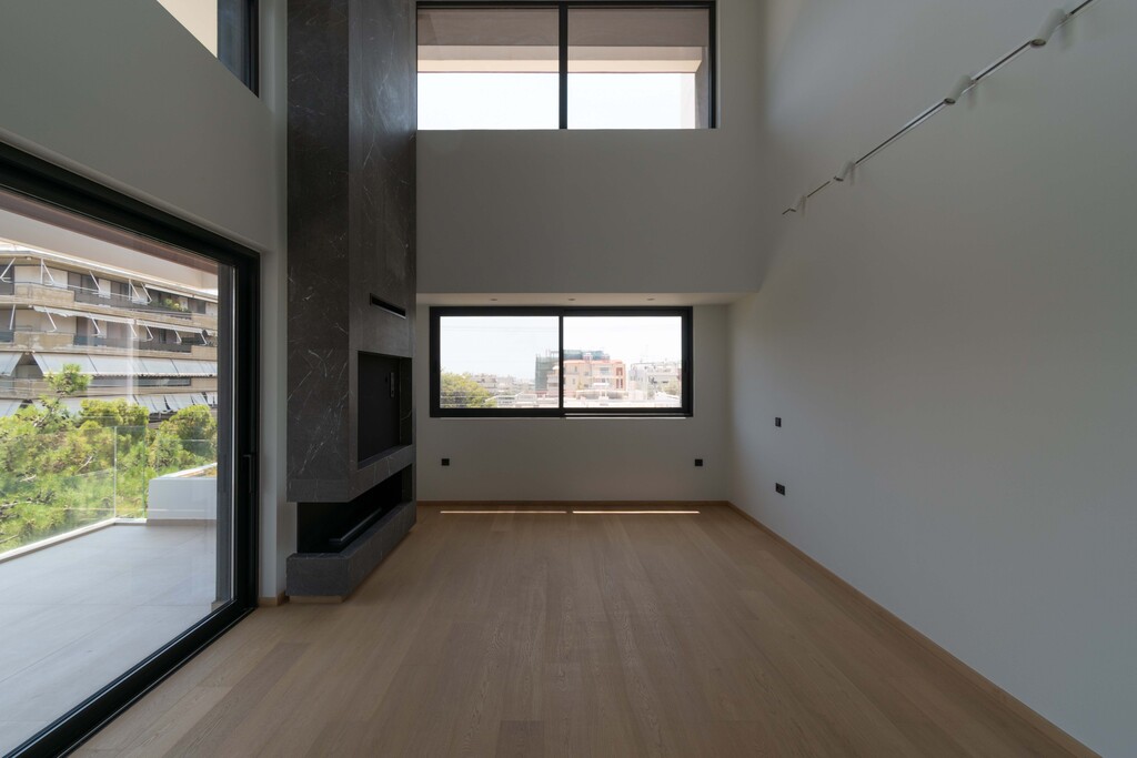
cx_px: 568
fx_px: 474
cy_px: 379
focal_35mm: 15
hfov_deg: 100.4
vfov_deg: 77.3
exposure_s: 1/50
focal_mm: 10
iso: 100
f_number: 9
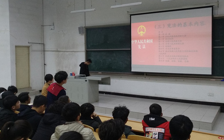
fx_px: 147
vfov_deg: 51.0
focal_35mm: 24
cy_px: 62
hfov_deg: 74.8
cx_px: 114
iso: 640
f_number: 2.2
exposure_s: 1/33
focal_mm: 3.81
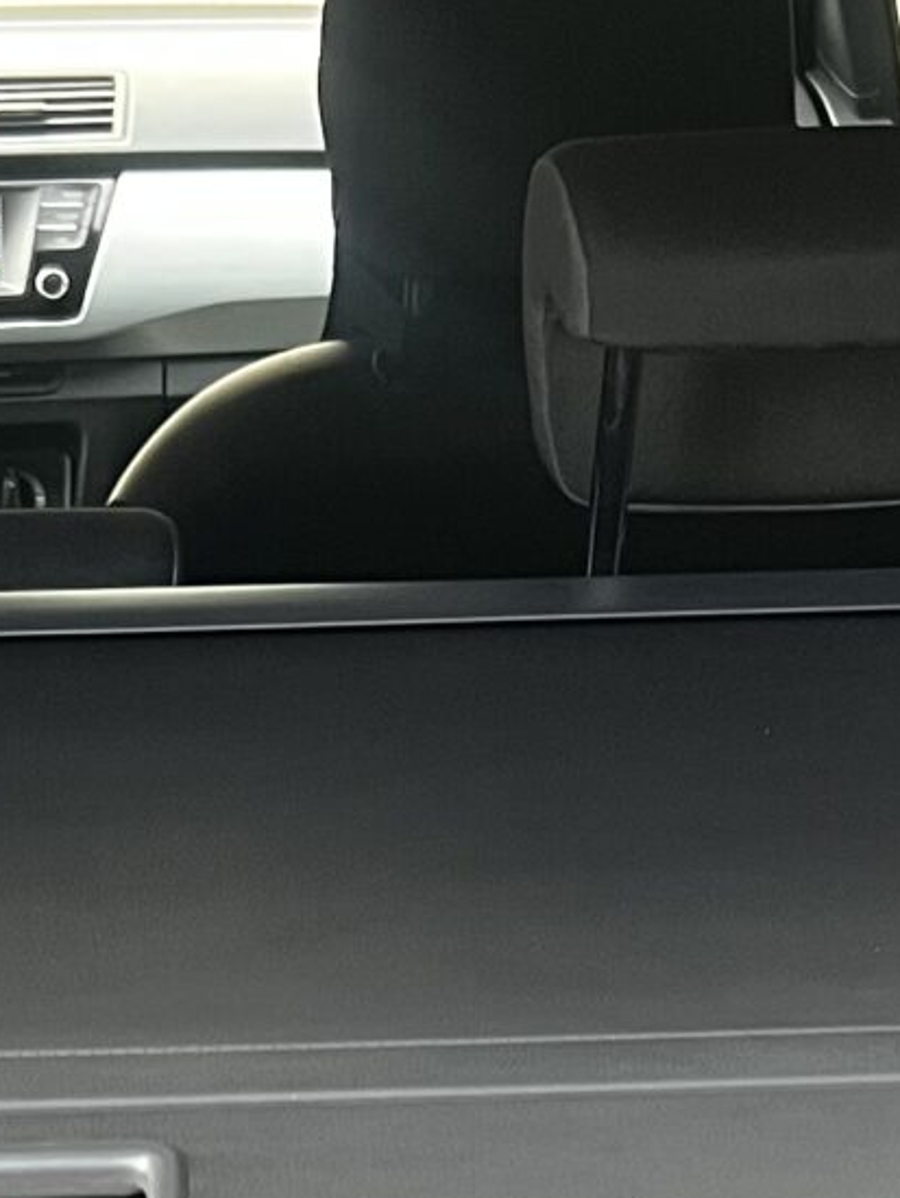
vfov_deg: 14.9
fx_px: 4191
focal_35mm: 121
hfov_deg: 12.1
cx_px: -65
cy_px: 1893
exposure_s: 1/60
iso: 160
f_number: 1.5
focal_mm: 5.7
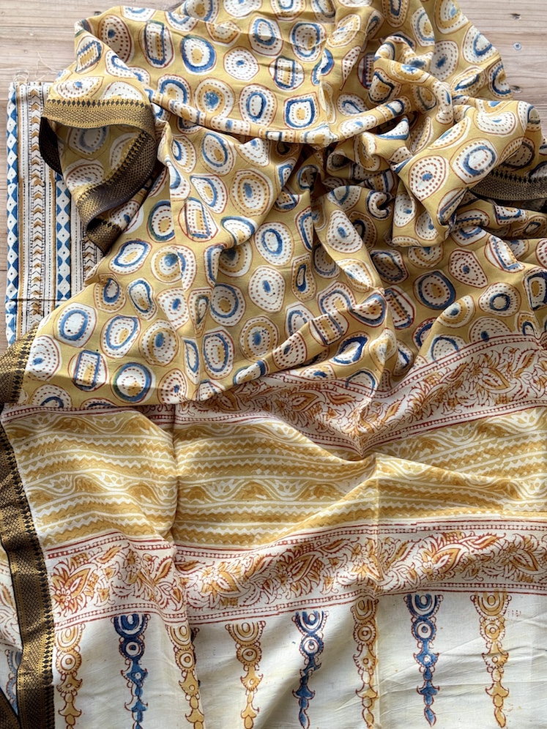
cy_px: 364
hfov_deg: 30.3
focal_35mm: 48
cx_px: 274
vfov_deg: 39.7
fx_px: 1011
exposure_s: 1/436
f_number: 1.78
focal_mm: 6.76
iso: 64
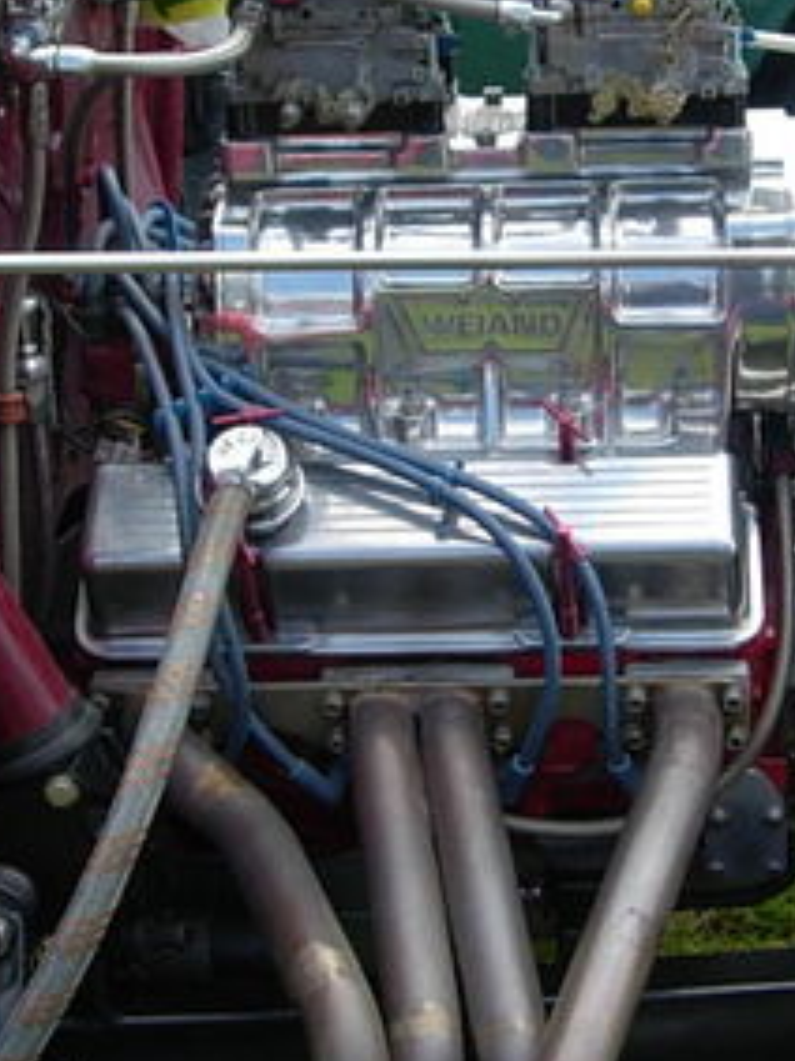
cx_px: 544
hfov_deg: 17.1
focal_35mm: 86
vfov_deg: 22.8
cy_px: 514
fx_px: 2635
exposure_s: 1/683
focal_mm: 7.8
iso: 64
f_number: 2.8
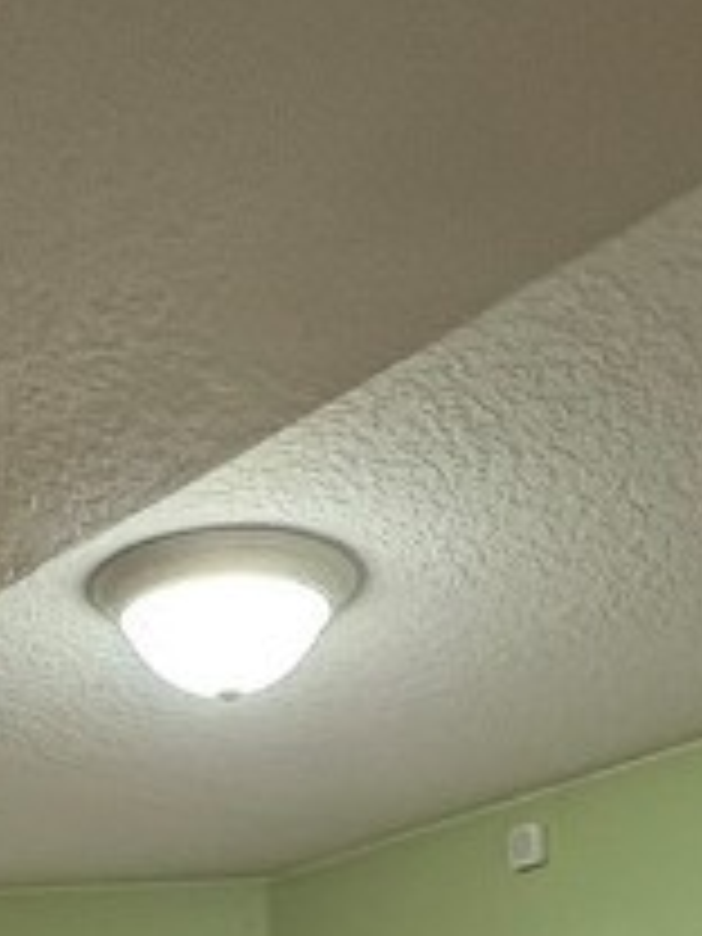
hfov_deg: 21.2
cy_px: 1606
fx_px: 1866
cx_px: 225
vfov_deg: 21.0
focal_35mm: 69
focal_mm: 2.22
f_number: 2.2
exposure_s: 1/120
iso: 200
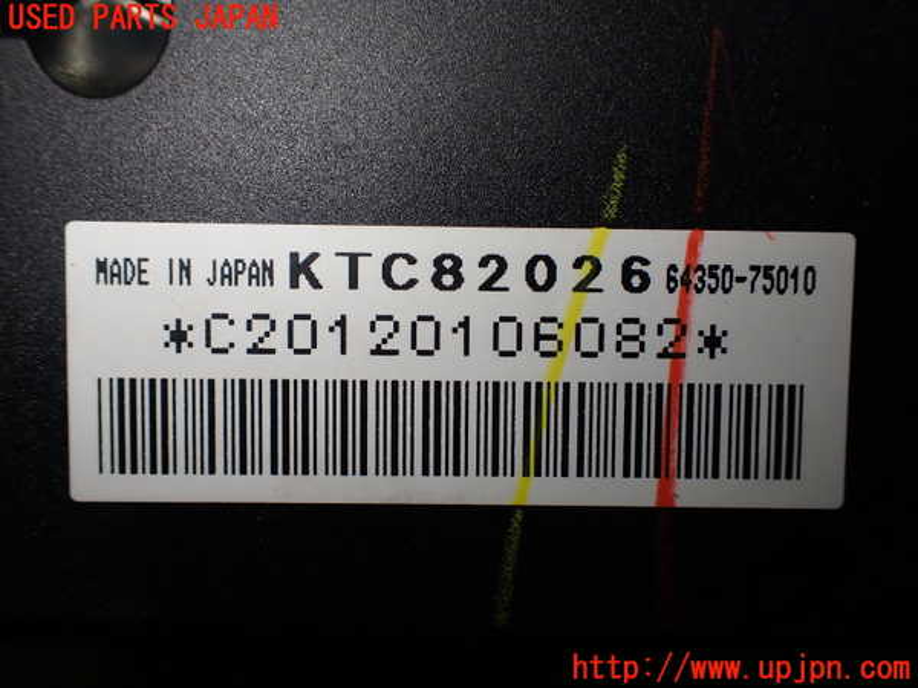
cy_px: 344
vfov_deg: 46.8
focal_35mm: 30
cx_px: 459
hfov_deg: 60.0
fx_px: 796
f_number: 3.2
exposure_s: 1/125
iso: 100
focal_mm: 5.4
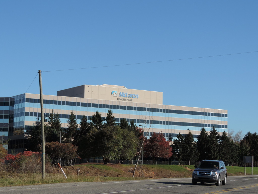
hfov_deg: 23.0
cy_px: 97
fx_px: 634
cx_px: 129
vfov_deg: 17.4
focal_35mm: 85
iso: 80
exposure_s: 1/800
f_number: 4
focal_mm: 15.1
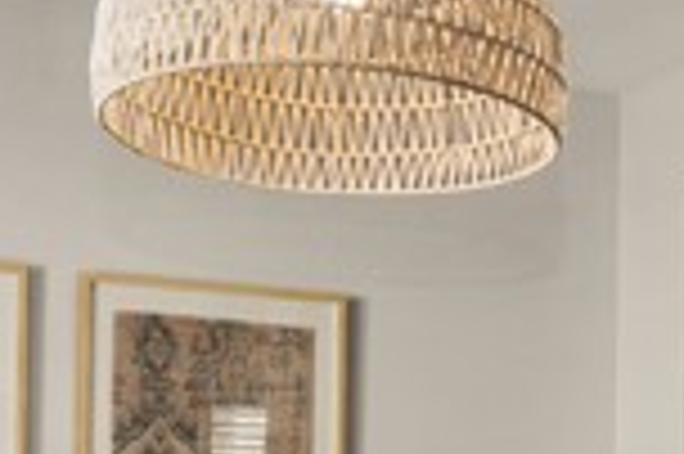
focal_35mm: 76
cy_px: 542
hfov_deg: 26.0
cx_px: 594
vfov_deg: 17.1
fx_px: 1442
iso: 80
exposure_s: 1/20
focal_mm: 18
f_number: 5.6
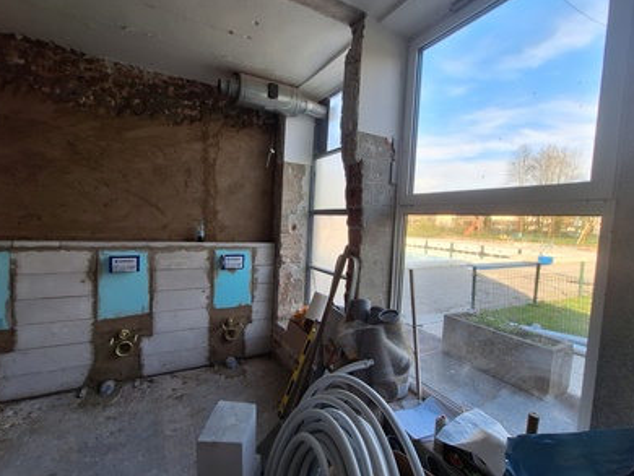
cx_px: 306
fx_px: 275
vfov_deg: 81.8
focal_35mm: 15
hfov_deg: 98.1
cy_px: 245
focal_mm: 1.74
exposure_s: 1/163
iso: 40
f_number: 2.2
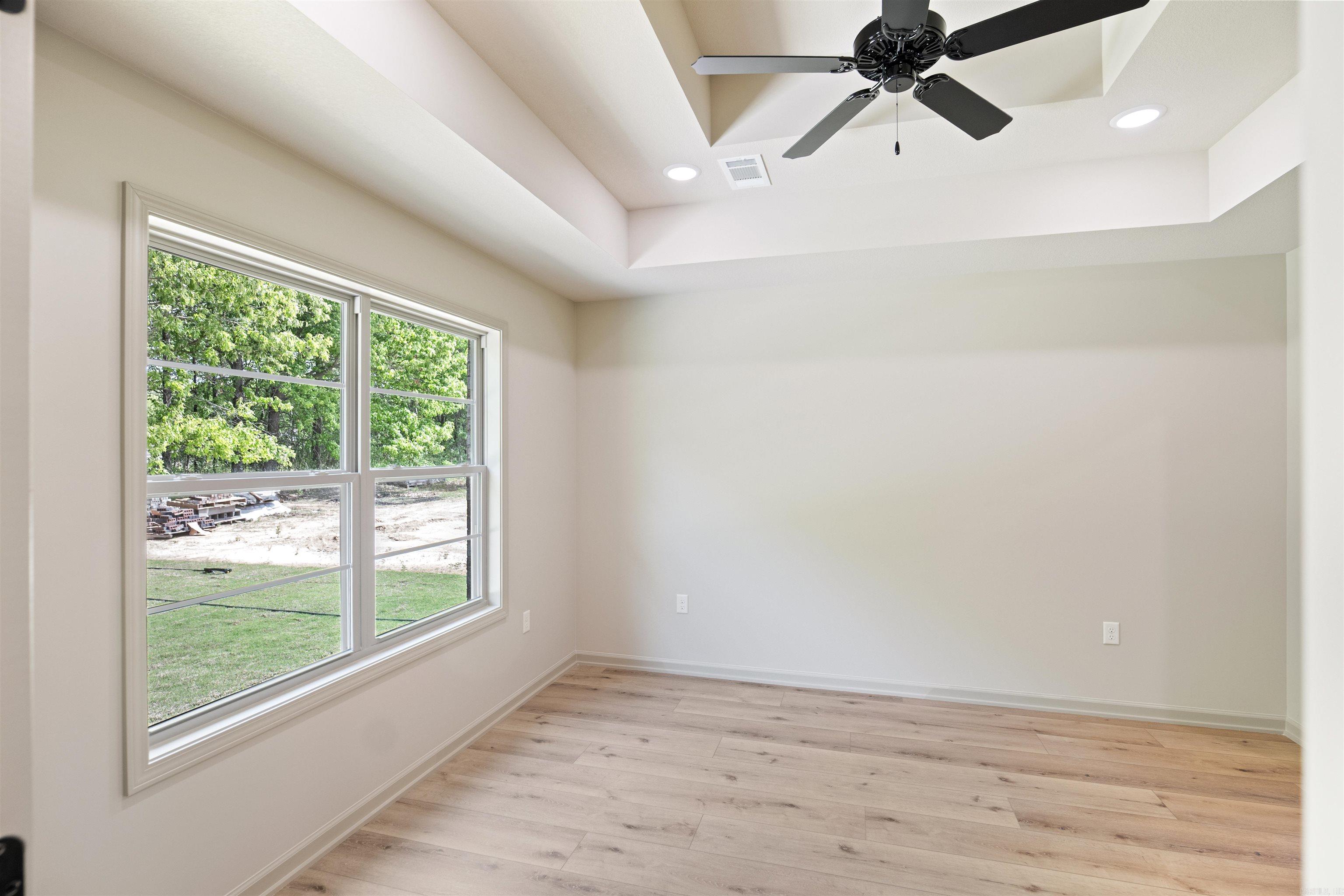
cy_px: 448
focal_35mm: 16
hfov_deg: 96.7
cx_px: 672
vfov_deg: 73.7
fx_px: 597
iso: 1250
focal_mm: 16
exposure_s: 1/13
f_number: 5.6
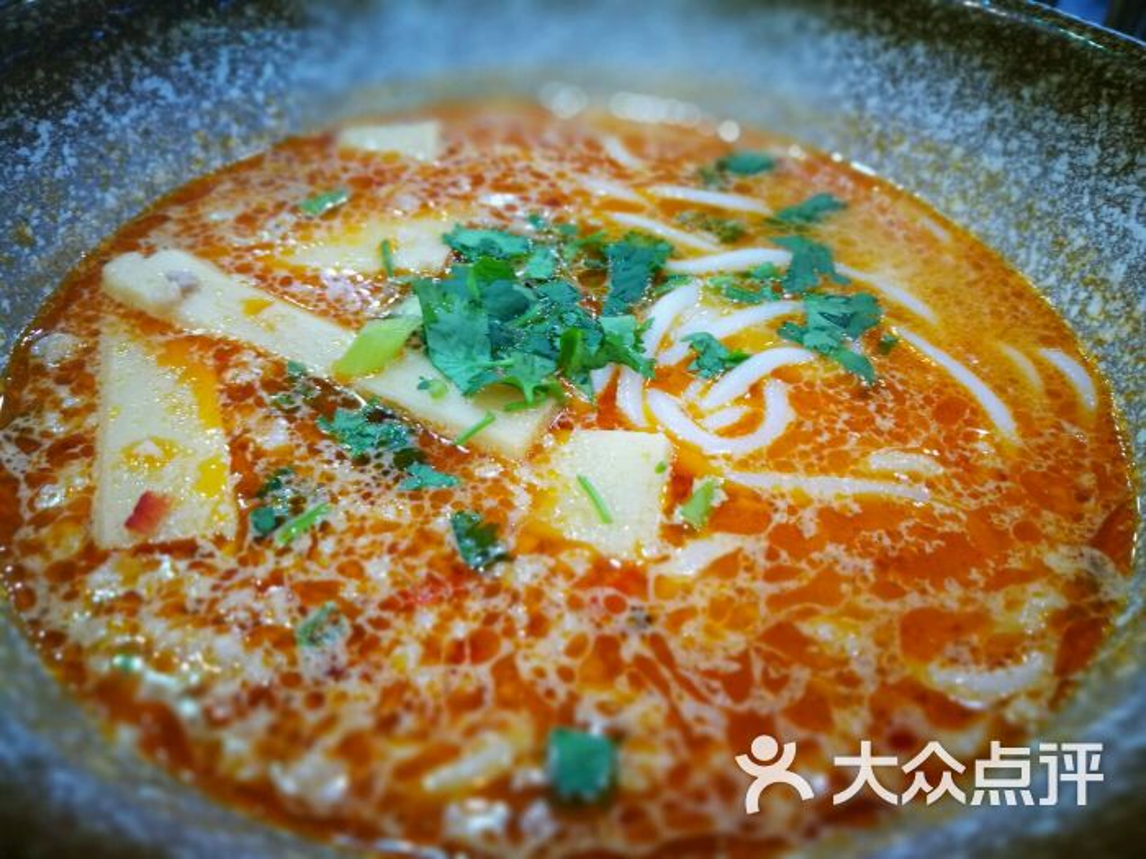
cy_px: 430
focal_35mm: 27
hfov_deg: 65.3
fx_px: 894
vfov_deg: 51.4
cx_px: 573
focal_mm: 4.5
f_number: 4
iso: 400
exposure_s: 1/25
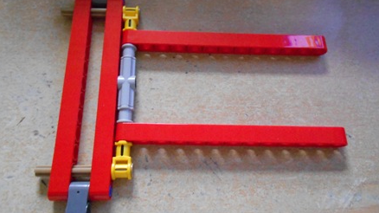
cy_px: 100
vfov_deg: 40.1
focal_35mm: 29
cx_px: 189
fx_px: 291
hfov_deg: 66.1
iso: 800
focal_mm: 4.6
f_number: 3.2
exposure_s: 1/6
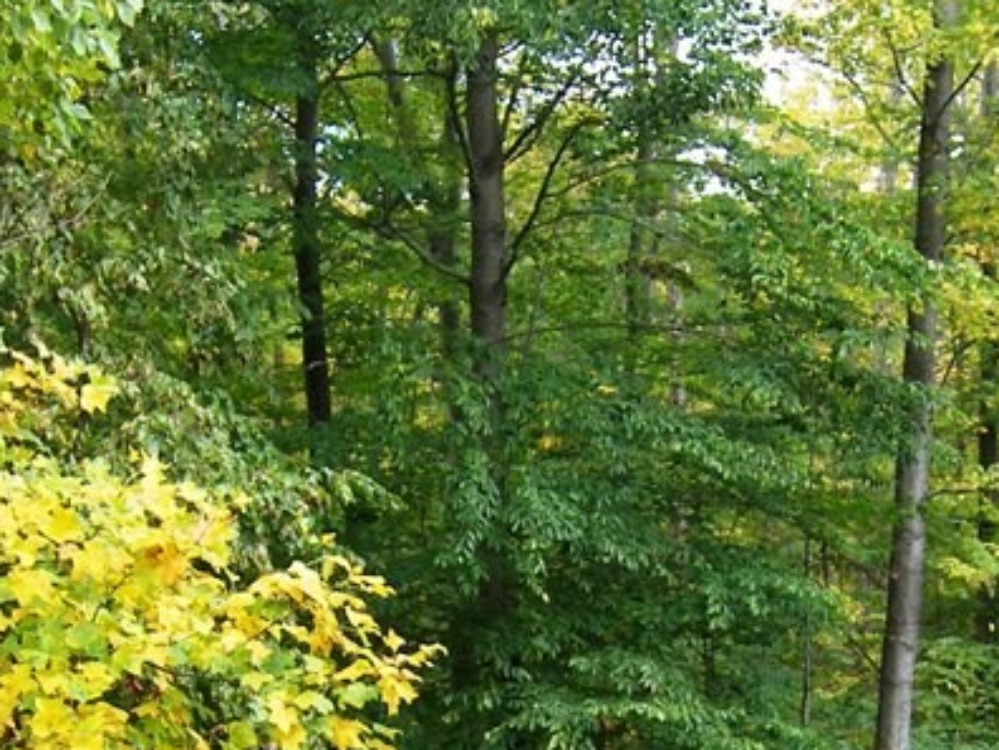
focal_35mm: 62
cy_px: 886
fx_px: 1789
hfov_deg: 31.2
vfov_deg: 22.0
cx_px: 540
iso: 50
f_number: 2.8
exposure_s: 1/80
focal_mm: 5
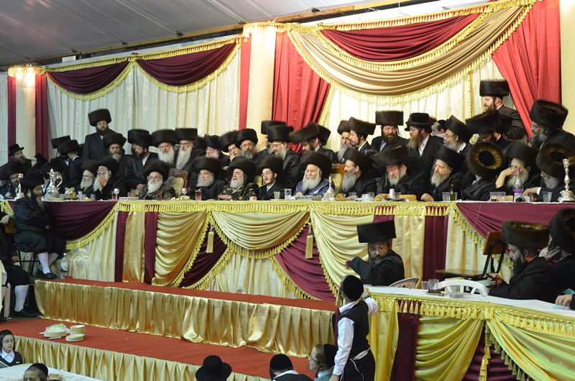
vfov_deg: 25.6
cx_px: 288
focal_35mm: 52
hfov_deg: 37.9
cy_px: 190
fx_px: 837
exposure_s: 1/125
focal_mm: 35
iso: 3200
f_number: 4.5
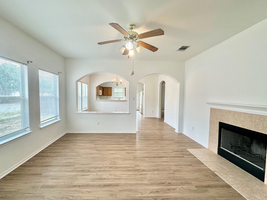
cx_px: 127
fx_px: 116
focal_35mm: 15
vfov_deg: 81.8
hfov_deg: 98.1
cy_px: 102
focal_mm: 2.22
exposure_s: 1/120
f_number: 2.2
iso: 100
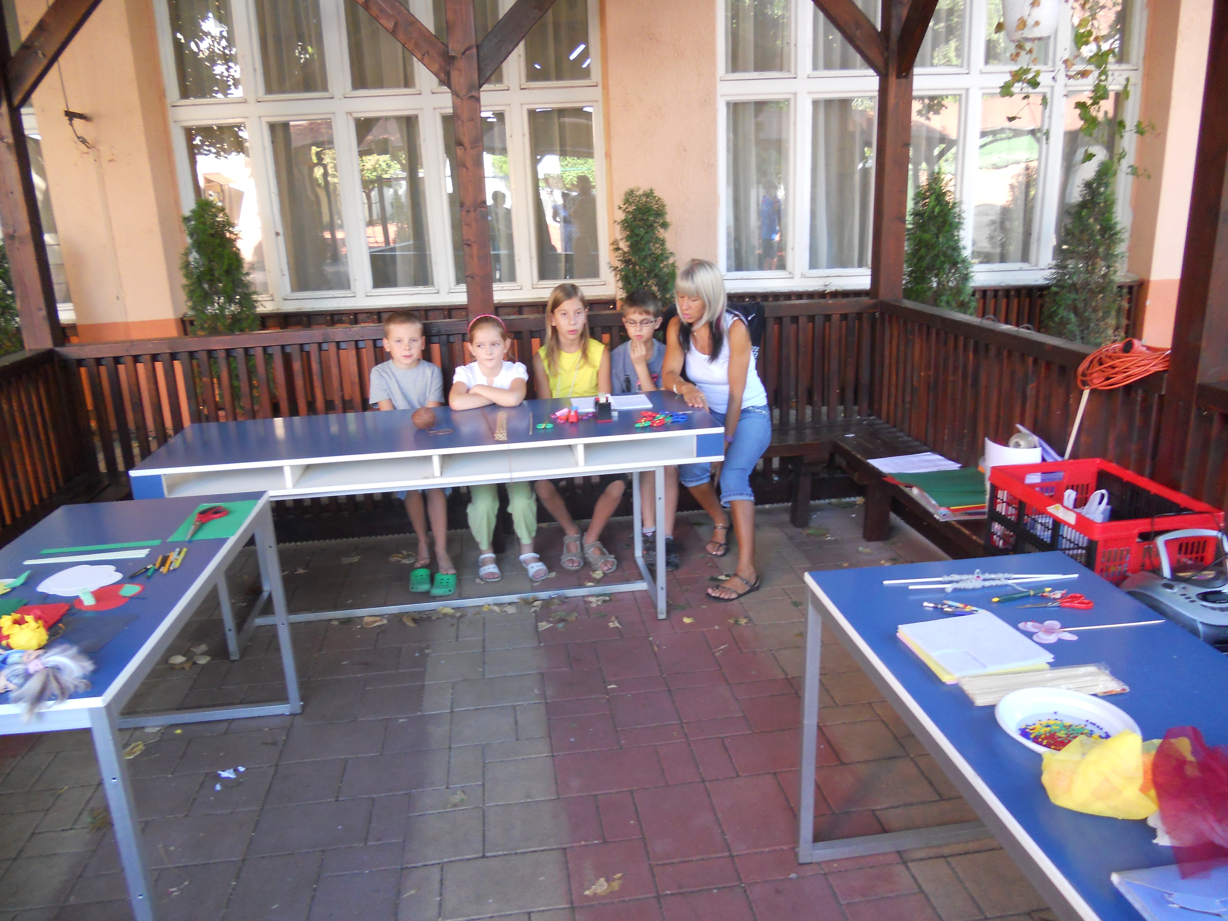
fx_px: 958
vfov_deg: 51.4
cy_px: 460
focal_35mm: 27
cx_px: 614
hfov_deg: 65.3
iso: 200
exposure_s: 1/30
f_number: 3.2
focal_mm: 4.9
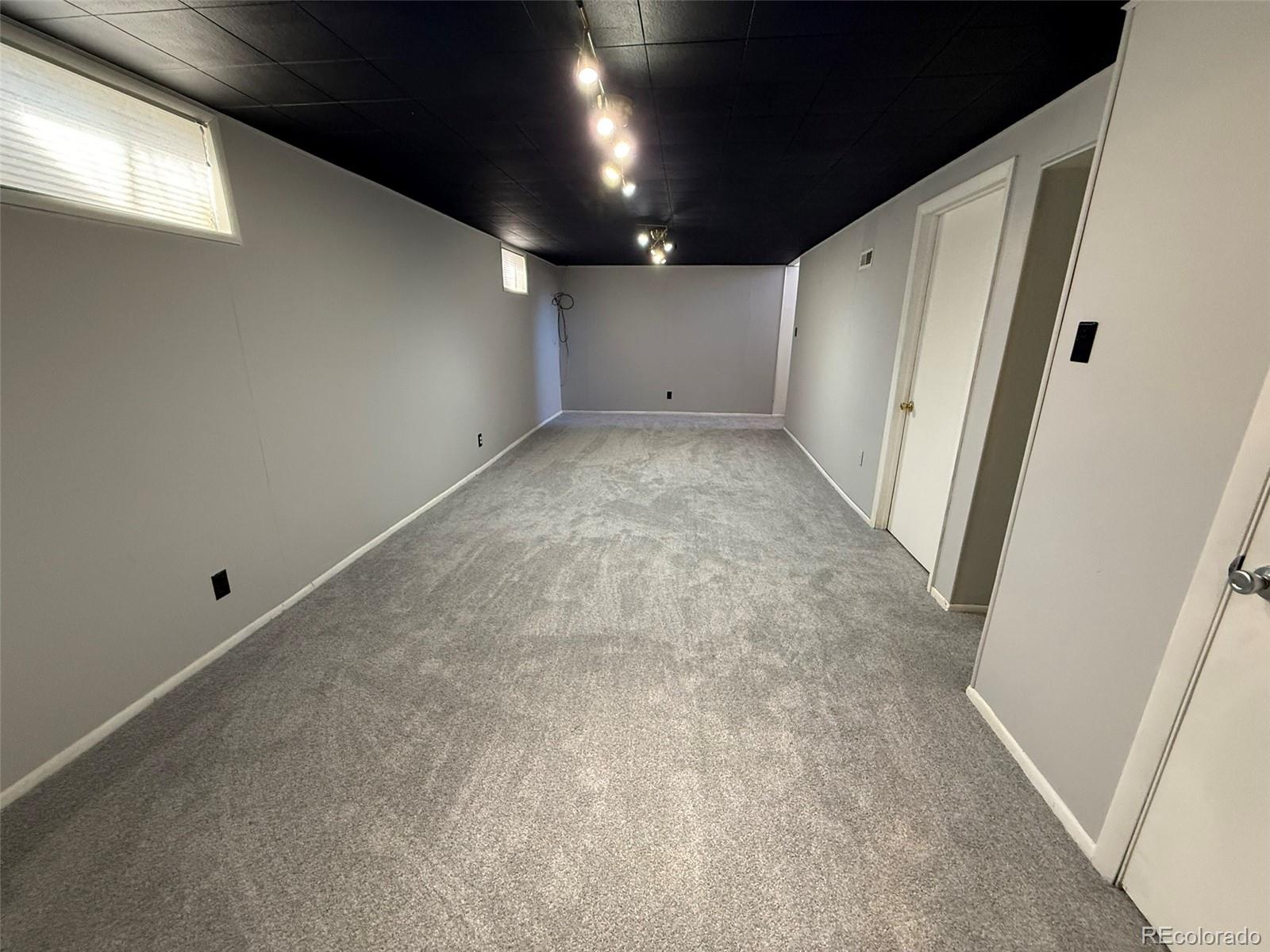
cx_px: 635
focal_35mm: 14
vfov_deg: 85.7
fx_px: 514
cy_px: 476
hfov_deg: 102.1
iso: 320
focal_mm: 2.22
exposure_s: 1/60
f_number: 2.2
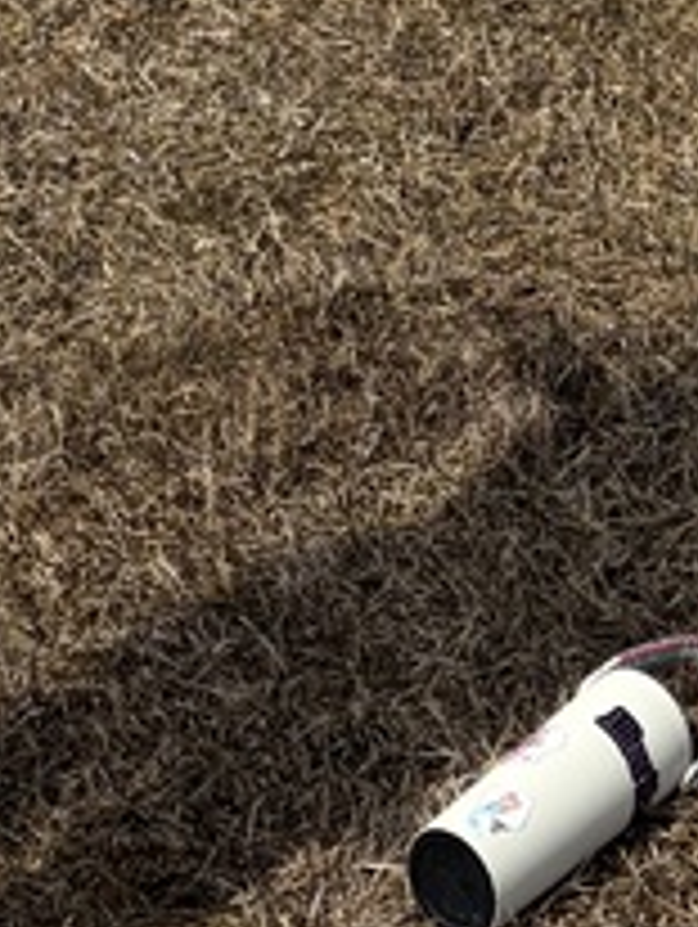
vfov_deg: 13.4
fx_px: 3461
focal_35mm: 129
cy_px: -842
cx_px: 401
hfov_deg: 11.5
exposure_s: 1/5814
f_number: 1.6
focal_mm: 5.96
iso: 64
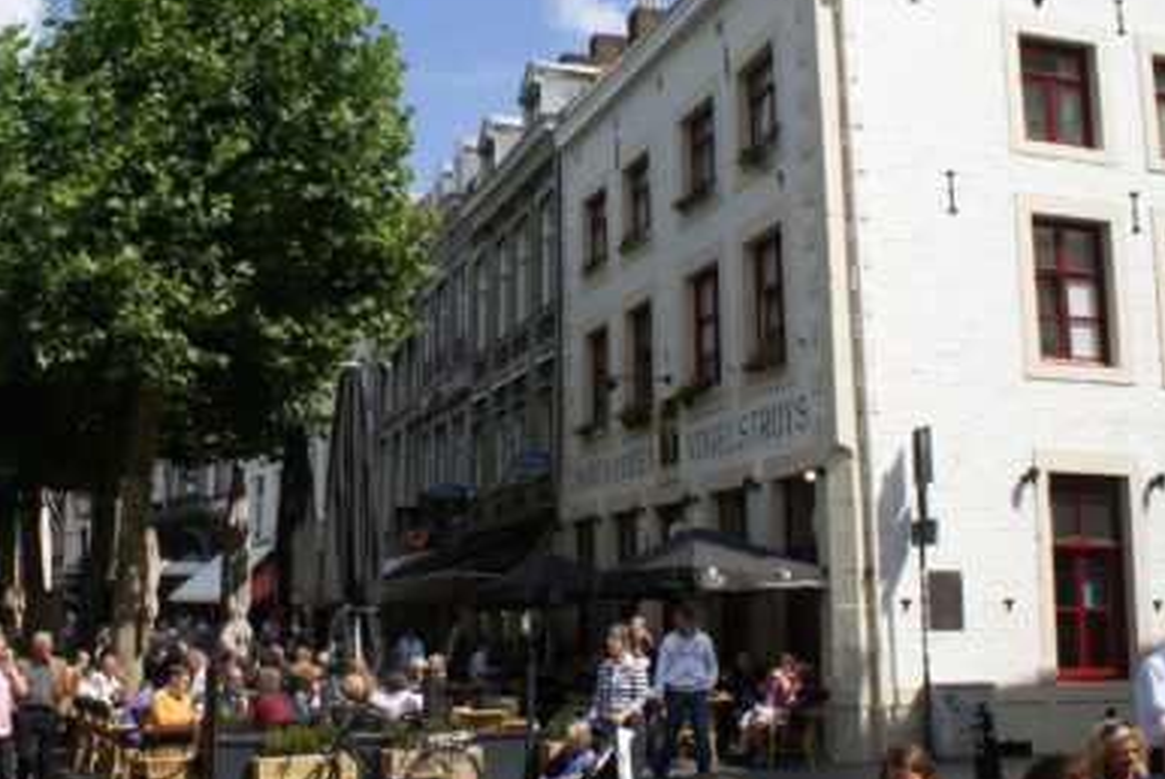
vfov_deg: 31.9
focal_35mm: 42
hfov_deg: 45.8
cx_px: 417
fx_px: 1360
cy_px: 414
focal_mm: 18
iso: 100
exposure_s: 1/160
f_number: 10
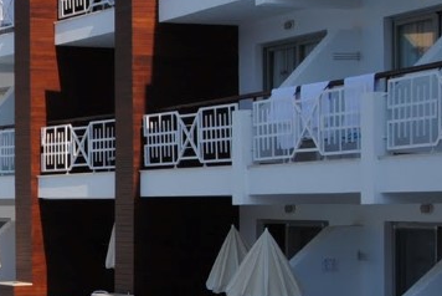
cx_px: -70
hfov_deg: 16.9
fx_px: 1425
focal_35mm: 116
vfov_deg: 11.8
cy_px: 225
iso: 100
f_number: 8
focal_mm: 24
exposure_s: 1/250
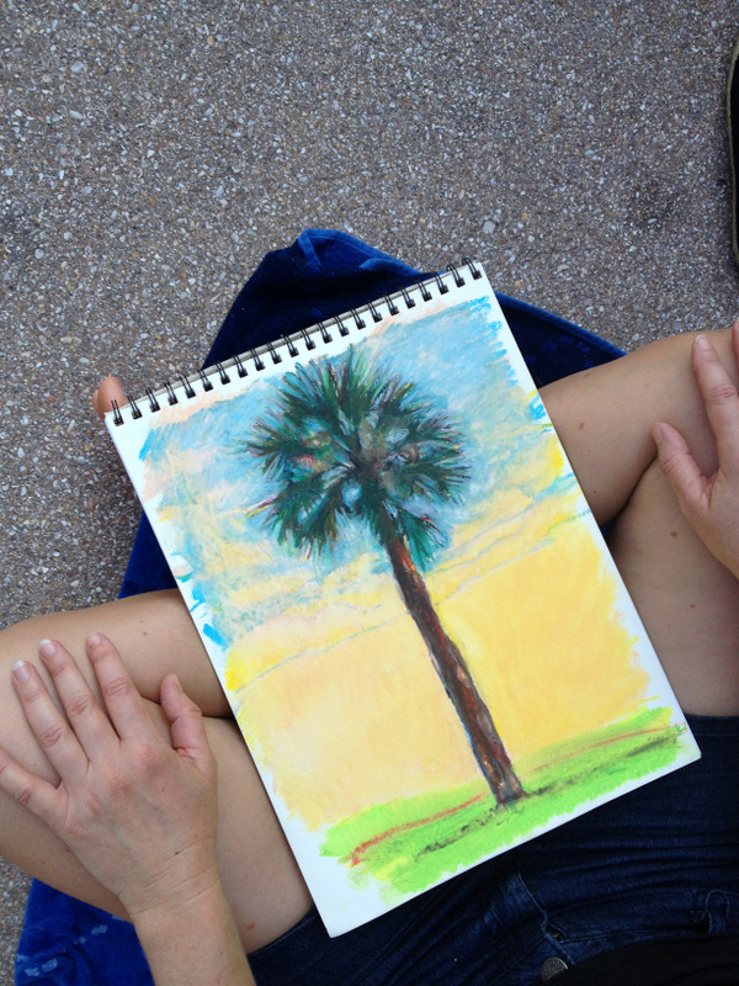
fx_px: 996
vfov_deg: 52.6
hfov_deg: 40.7
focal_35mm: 35
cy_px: 493
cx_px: 370
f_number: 2.4
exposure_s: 1/552
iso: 64
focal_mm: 4.28
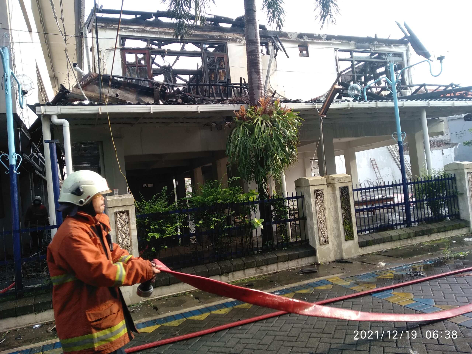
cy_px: 177
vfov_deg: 53.1
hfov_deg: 67.3
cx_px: 236
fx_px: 355
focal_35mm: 26
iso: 125
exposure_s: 1/145
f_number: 2.2
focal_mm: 3.82
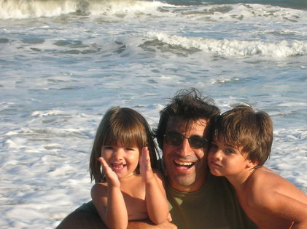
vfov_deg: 9.5
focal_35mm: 155
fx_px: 1373
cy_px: 163
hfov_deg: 12.7
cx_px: 193
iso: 50
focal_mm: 17.1
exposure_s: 1/123
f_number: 8.2
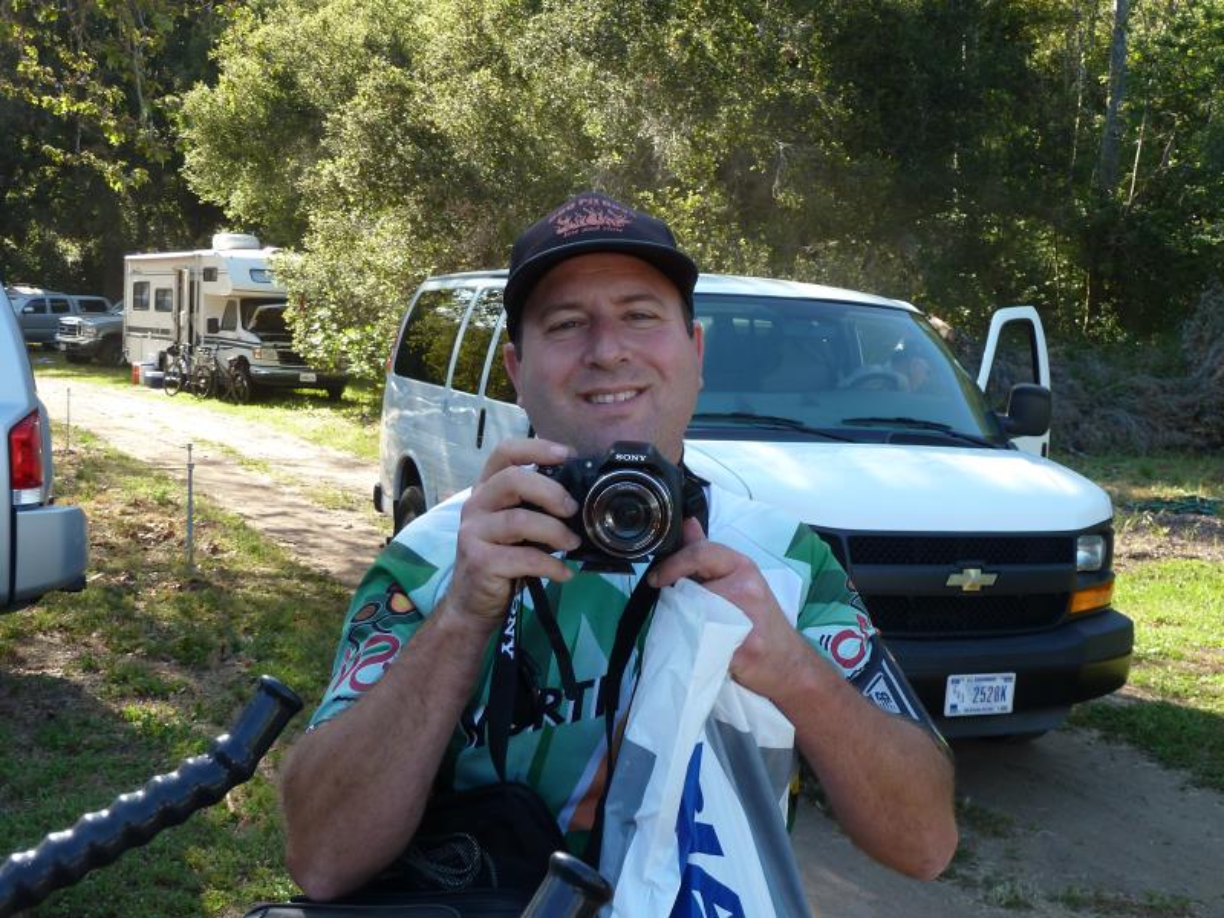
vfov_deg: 34.3
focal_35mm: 42
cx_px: 612
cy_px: 459
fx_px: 1485
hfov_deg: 44.8
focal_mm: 6.9
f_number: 3.7
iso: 80
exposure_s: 1/100
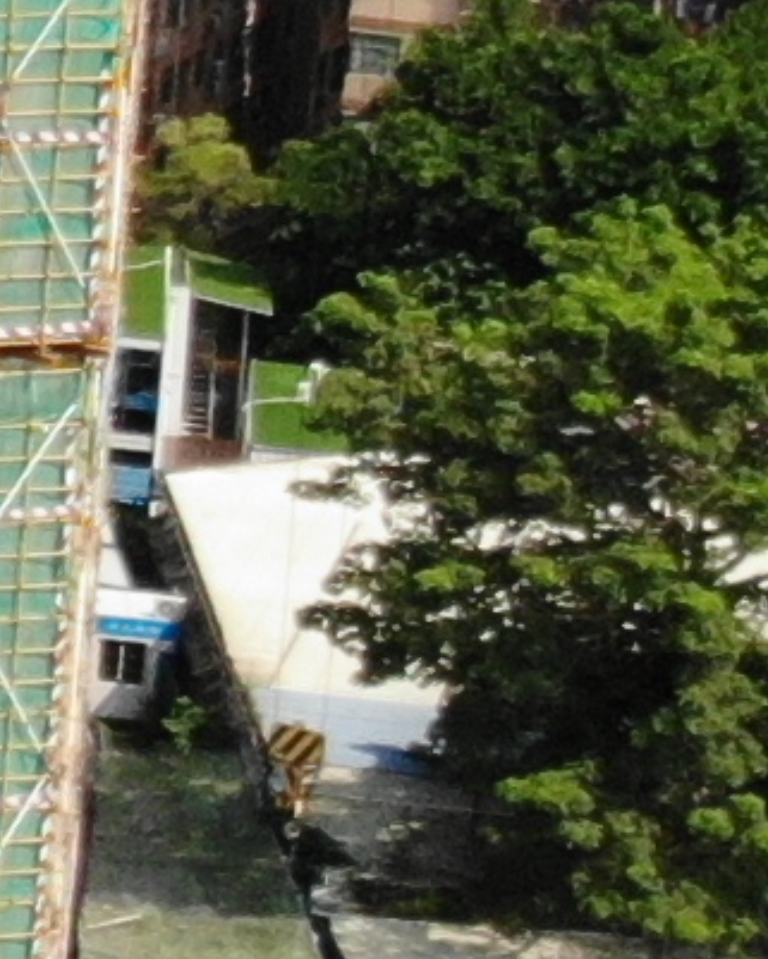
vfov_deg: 8.0
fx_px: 6731
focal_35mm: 237
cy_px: -423
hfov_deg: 4.7
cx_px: -3885
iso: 110
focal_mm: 4.5
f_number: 2.8
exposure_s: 1/732
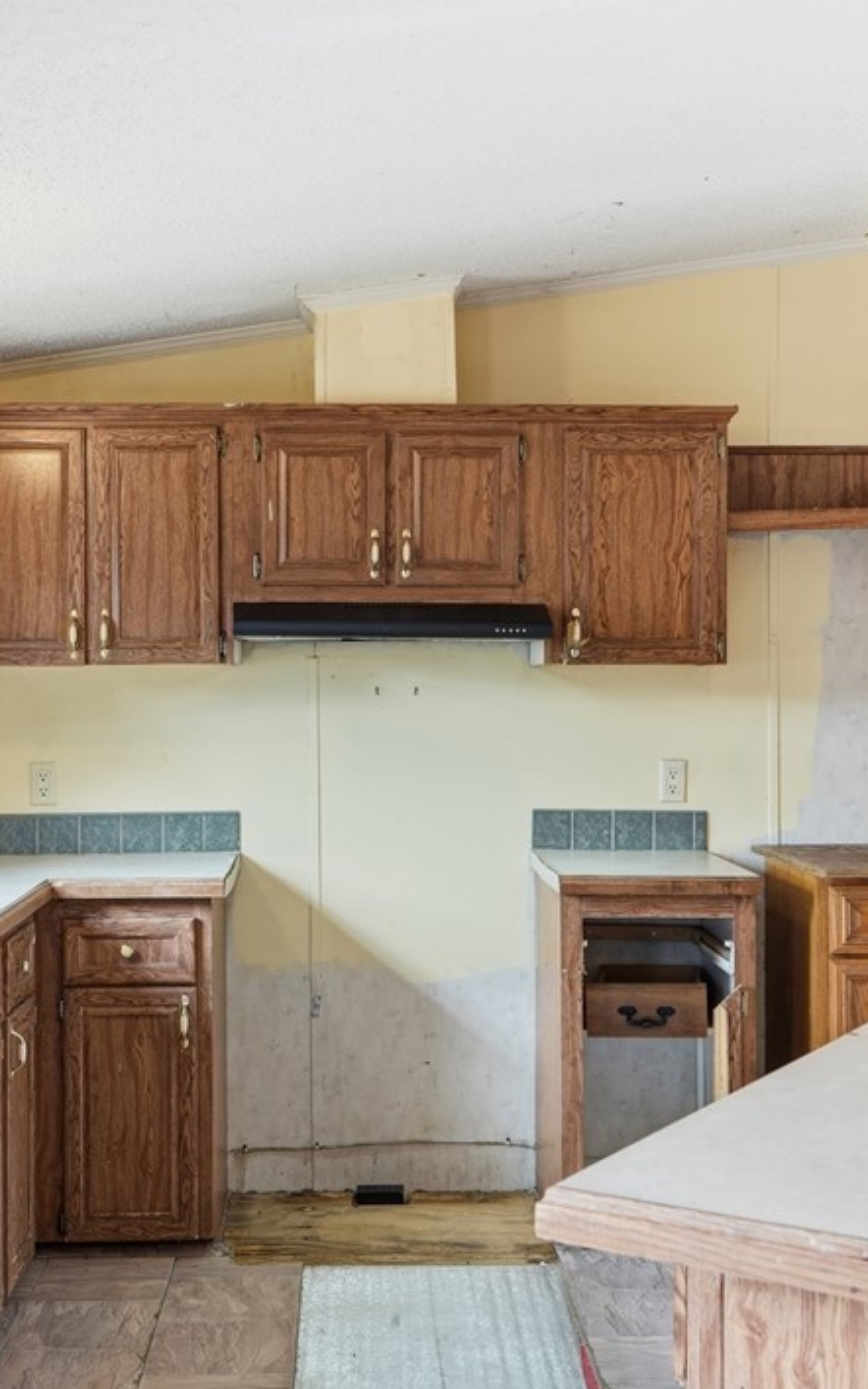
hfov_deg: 25.8
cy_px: 695
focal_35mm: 50
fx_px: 1894
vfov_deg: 40.3
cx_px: 388
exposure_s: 1/30
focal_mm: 32
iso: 400
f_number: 9
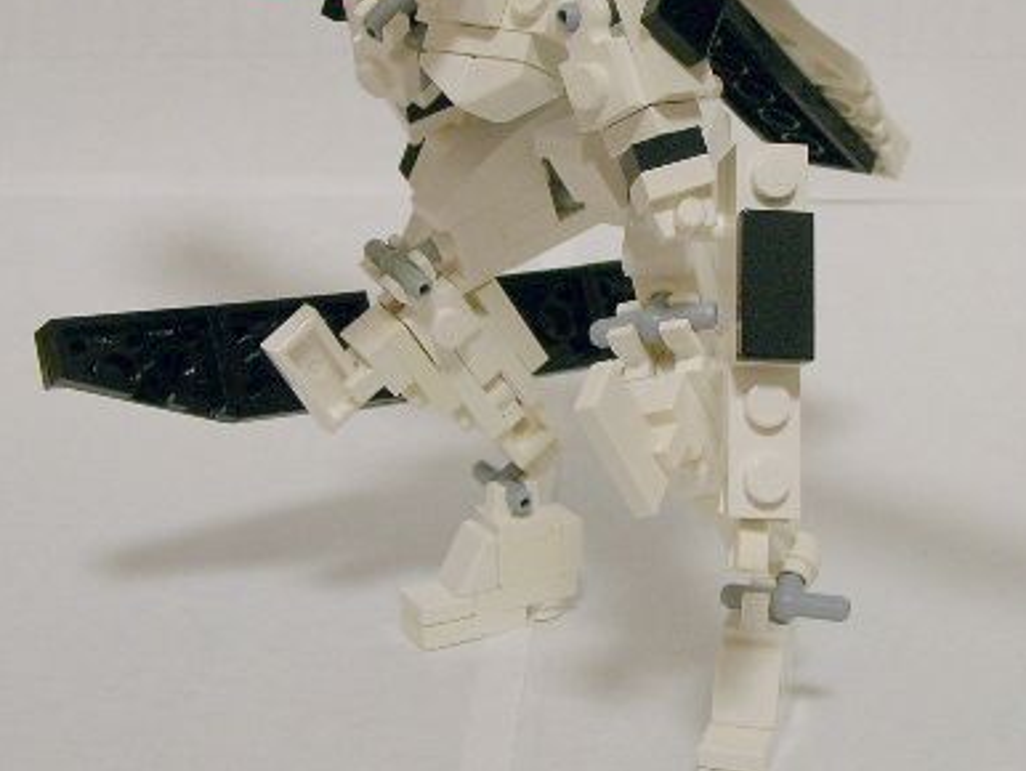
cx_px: 672
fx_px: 1868
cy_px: 183
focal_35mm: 63
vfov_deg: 23.1
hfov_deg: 30.5
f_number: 3.5
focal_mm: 5.8
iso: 100
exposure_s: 1/18.2
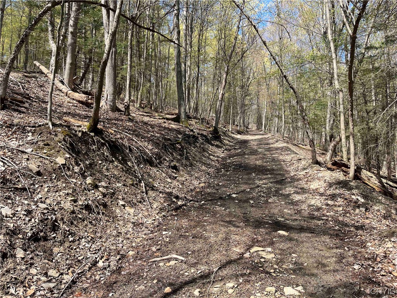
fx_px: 298
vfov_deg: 53.1
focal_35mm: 26
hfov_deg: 67.3
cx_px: 198
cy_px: 149
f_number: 1.6
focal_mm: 5.1
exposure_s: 1/1175
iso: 50
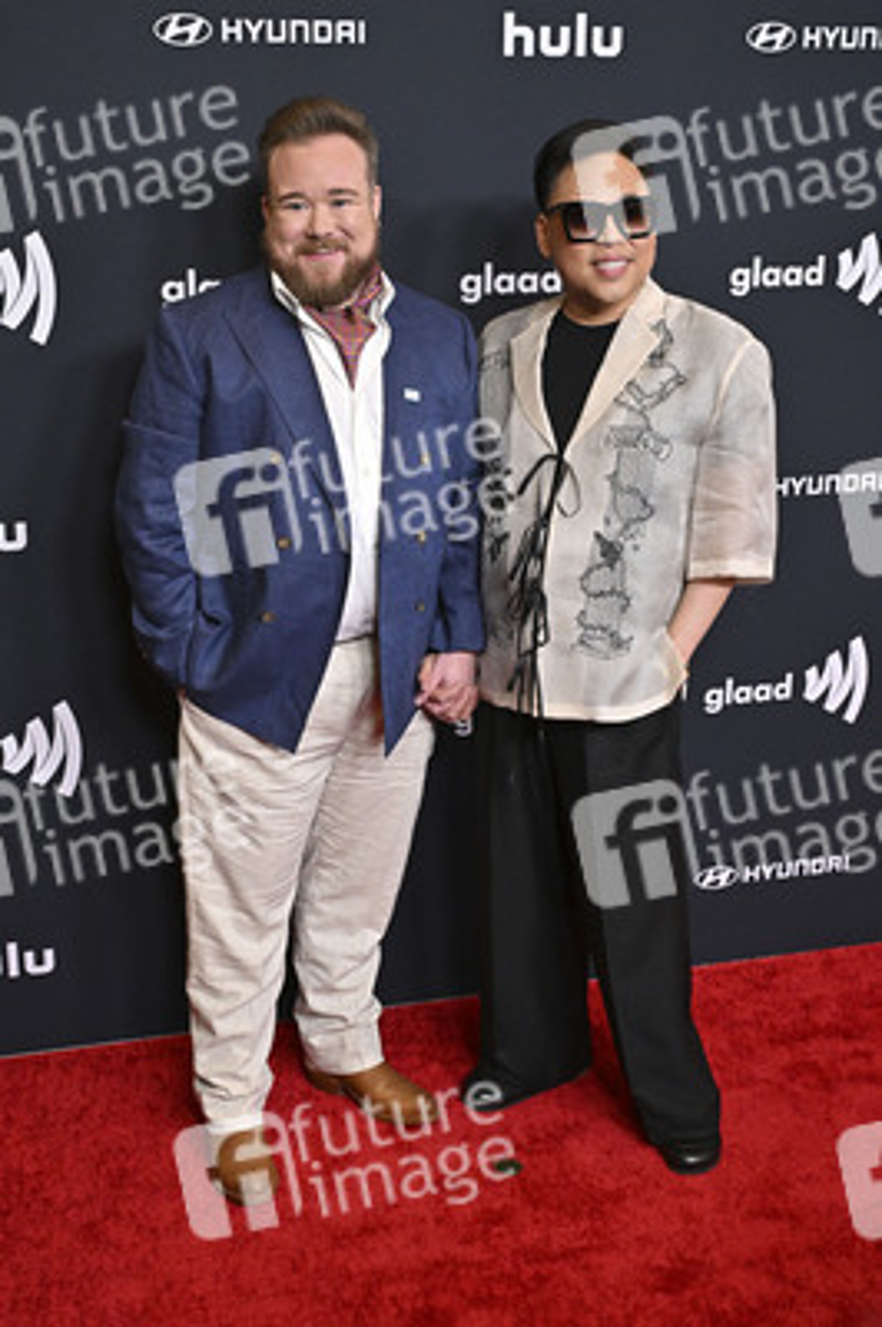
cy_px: 664
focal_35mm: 44
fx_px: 1620
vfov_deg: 44.5
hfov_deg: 30.5
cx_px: 441
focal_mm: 44
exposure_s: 1/250
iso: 4000
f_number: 5.6
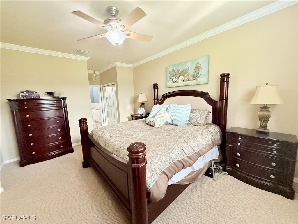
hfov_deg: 102.1
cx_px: 149
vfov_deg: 85.7
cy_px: 112
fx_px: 121
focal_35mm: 14
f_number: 2.2
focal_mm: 2.22
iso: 320
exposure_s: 1/120
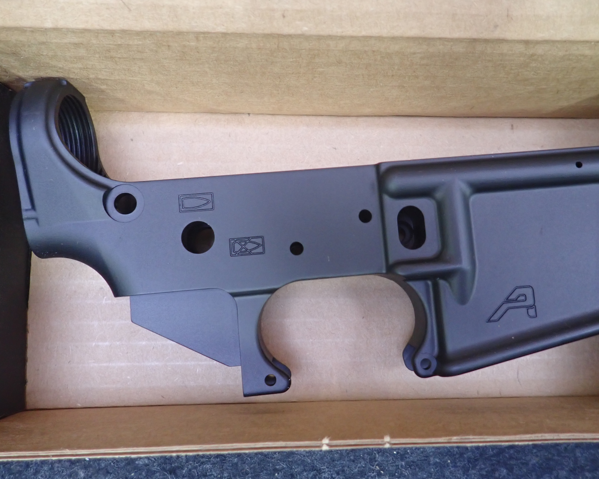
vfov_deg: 48.5
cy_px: 232
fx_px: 532
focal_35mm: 30
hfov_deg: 58.6
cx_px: 332
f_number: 2
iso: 500
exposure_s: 1/30
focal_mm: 4.5
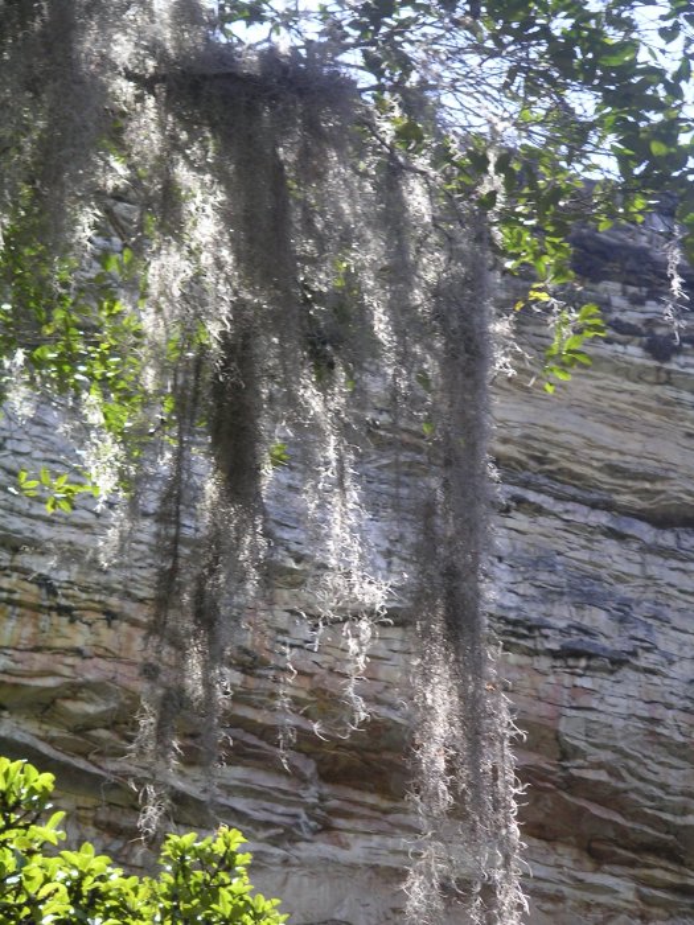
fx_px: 2967
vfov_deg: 17.7
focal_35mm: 111
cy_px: 462
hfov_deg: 13.3
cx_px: 347
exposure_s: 1/111
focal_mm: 17.1
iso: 50
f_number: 3.6
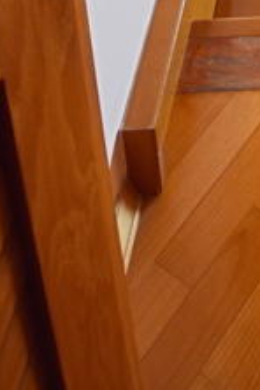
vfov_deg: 16.6
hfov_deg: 16.9
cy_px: -474
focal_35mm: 73
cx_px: 394
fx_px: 791
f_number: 4.5
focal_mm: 10
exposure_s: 1/40
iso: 100
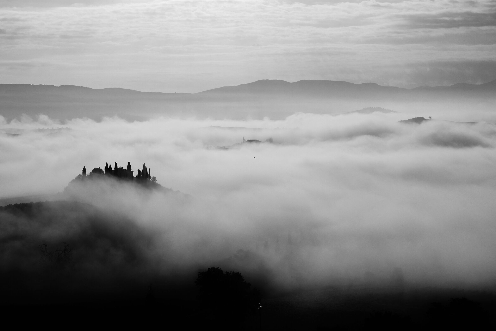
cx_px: 248
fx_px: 1033
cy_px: 166
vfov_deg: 18.2
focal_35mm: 75
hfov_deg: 27.0
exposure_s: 1/4000
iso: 200
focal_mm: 50
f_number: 11
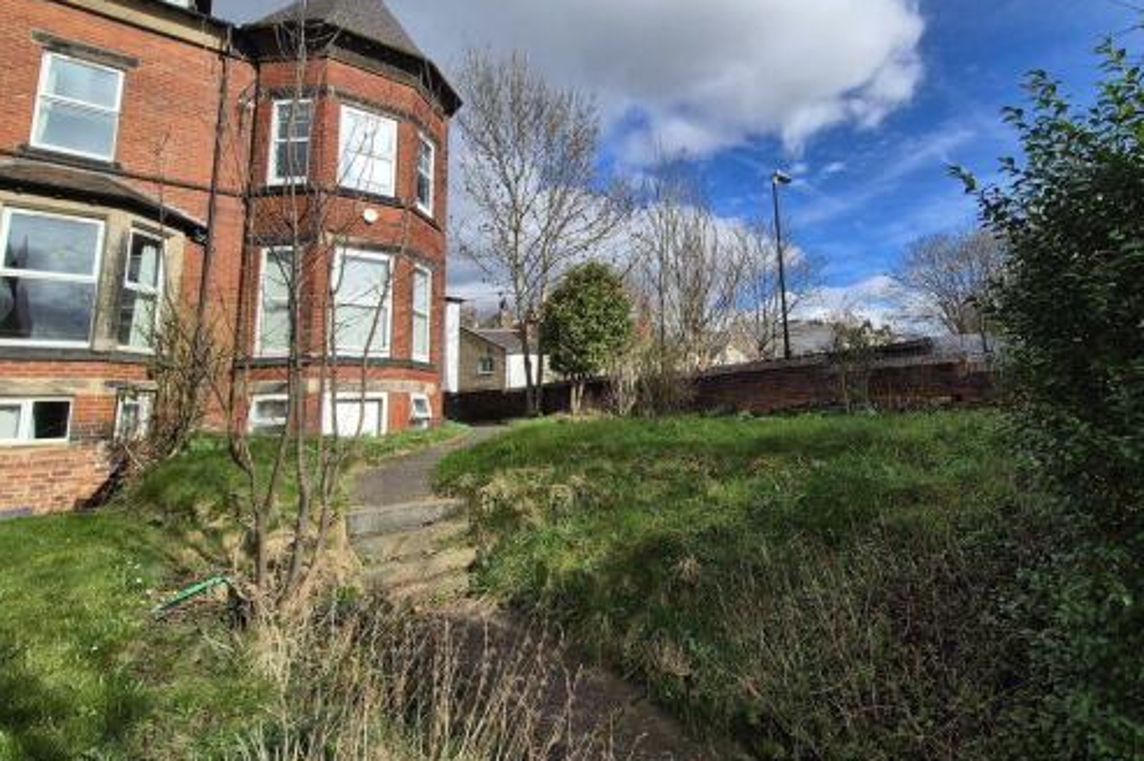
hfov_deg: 95.8
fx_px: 508
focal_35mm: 16
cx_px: 669
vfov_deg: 73.4
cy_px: 333
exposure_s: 1/2600
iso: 50
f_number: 2.2
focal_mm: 2.2
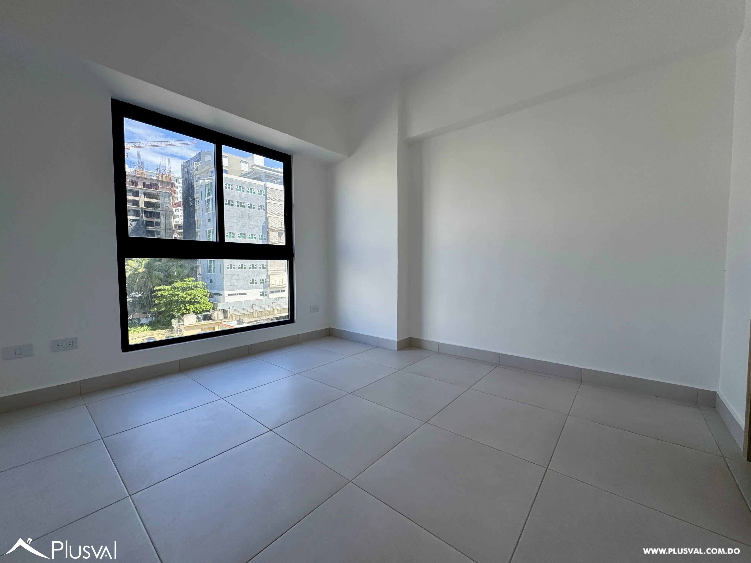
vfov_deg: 85.7
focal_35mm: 14
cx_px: 376
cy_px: 282
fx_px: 304
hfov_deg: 102.1
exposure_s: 1/407
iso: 40
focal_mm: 2.22
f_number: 2.2
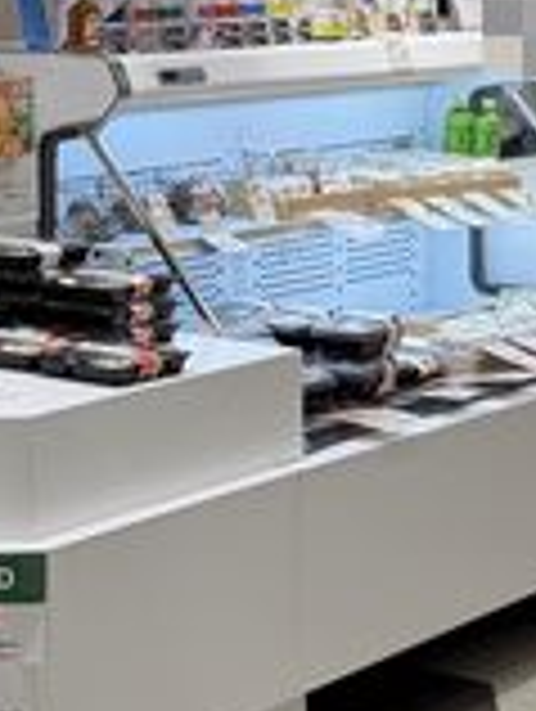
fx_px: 2594
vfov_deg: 15.2
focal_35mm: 126
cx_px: -90
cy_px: -97
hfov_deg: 11.6
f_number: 1.78
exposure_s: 1/259
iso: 64
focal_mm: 6.76
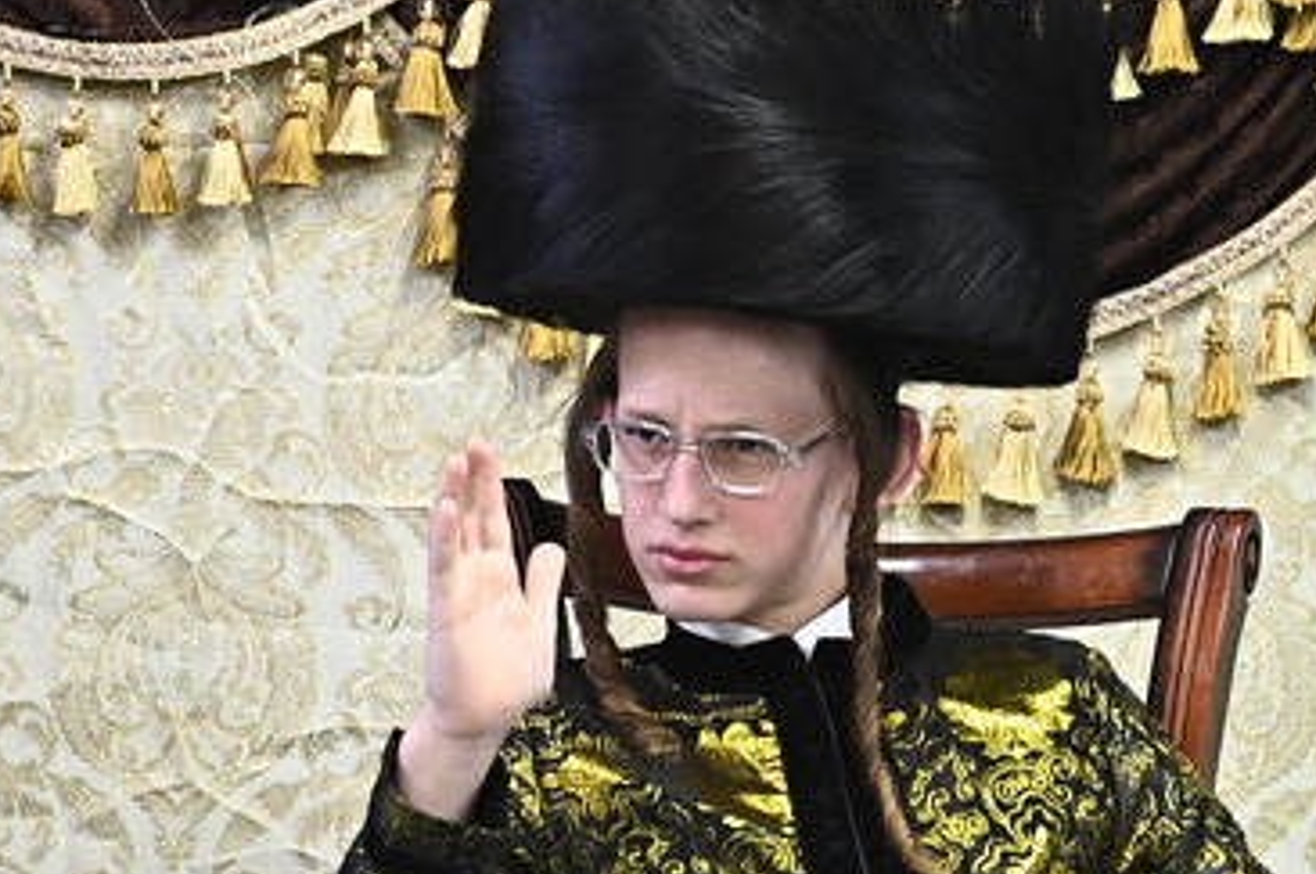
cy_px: 795
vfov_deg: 5.1
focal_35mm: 268
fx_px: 9784
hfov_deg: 7.7
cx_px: 974
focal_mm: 70
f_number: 3.2
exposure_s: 1/250
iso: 1250
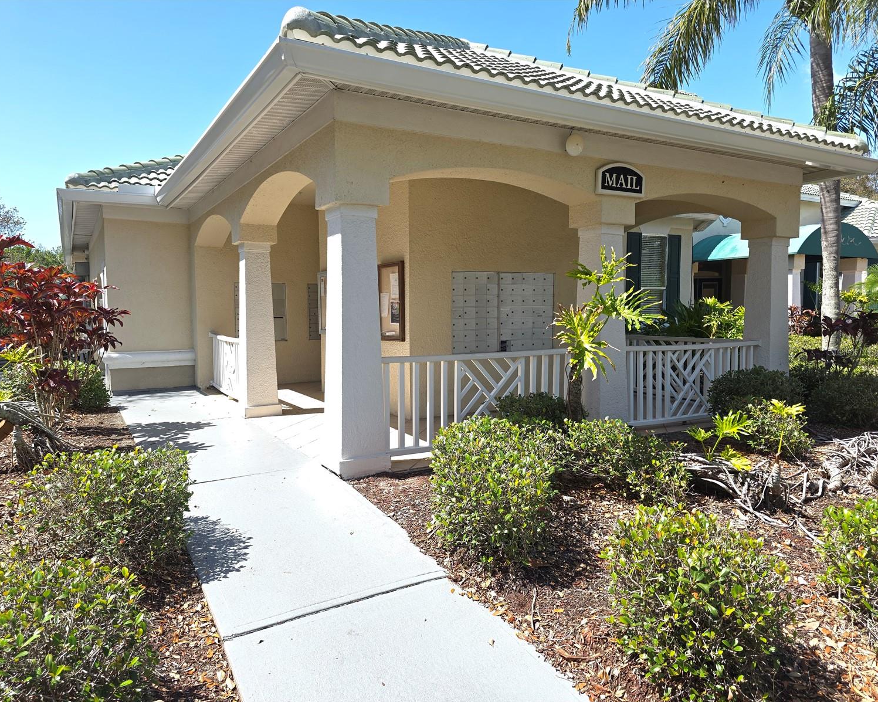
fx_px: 624
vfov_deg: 58.8
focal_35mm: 24
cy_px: 351
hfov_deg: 70.2
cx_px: 413
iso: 12
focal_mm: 6.3
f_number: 1.7
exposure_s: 1/219
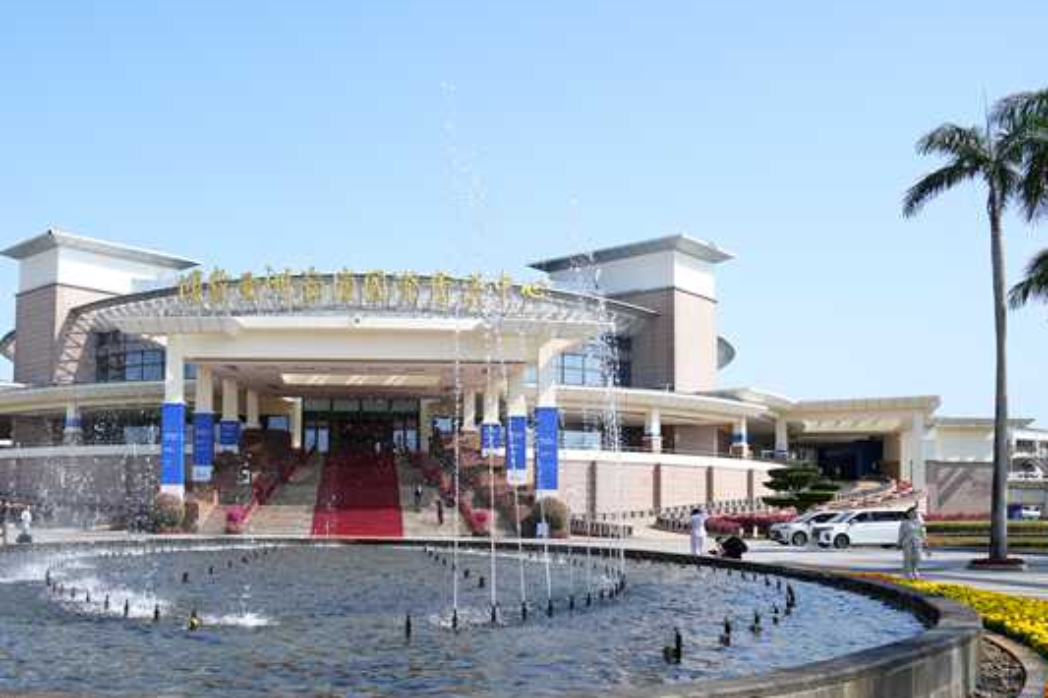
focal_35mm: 36
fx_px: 1048
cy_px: 479
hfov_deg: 51.7
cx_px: 315
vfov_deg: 36.4
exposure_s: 1/1000
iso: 100
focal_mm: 24
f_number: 3.5
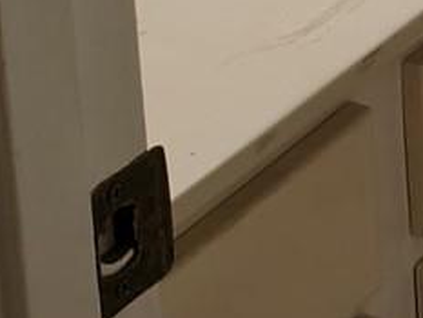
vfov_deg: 7.5
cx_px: 1033
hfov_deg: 10.3
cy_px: -749
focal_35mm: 165
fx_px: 2017
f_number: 1.8
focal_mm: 5.56
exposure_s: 1/60
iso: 1001
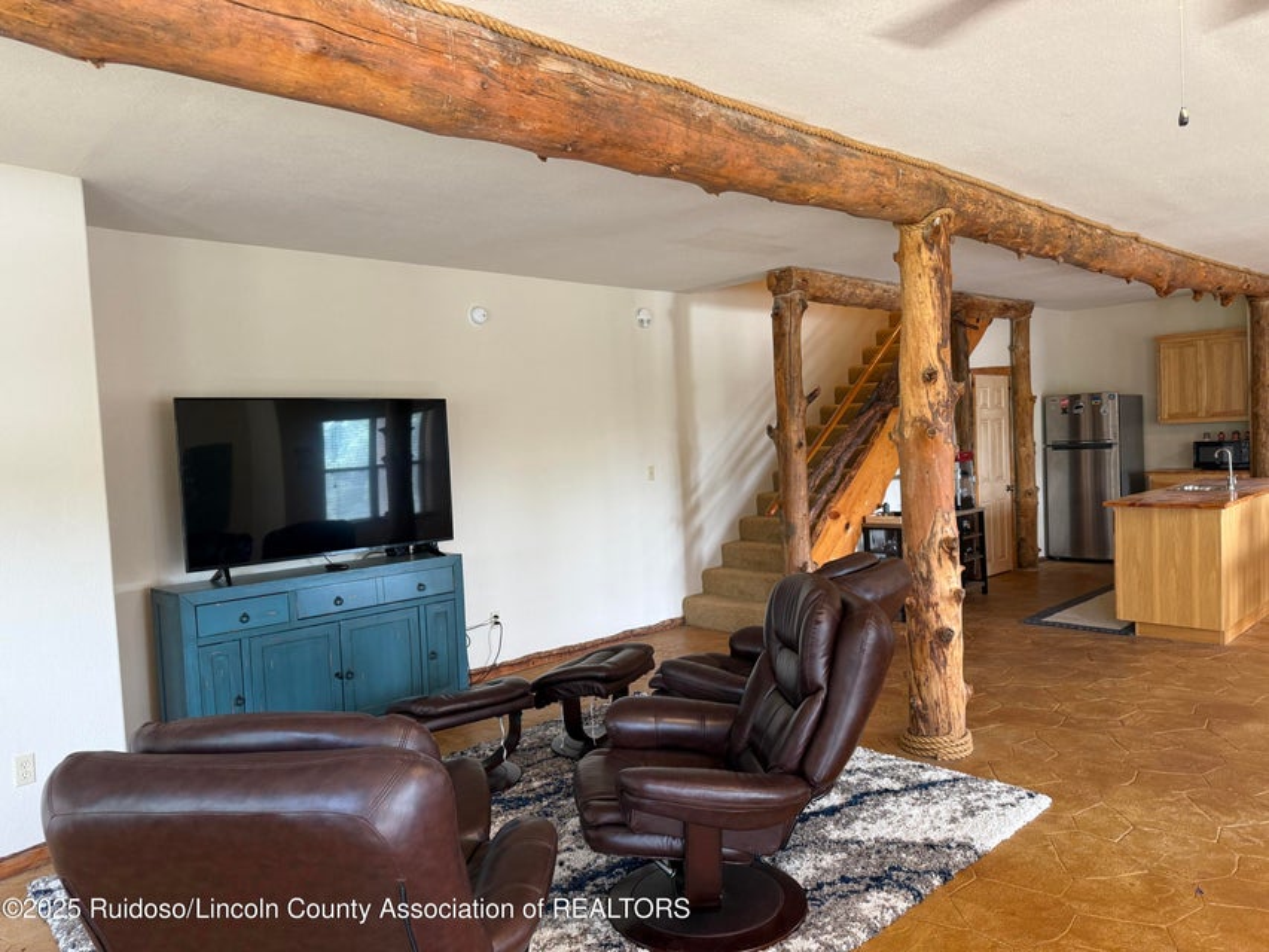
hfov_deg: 71.6
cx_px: 634
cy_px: 476
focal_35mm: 24
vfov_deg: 56.8
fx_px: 880
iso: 200
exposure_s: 1/70
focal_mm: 6.76
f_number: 1.78
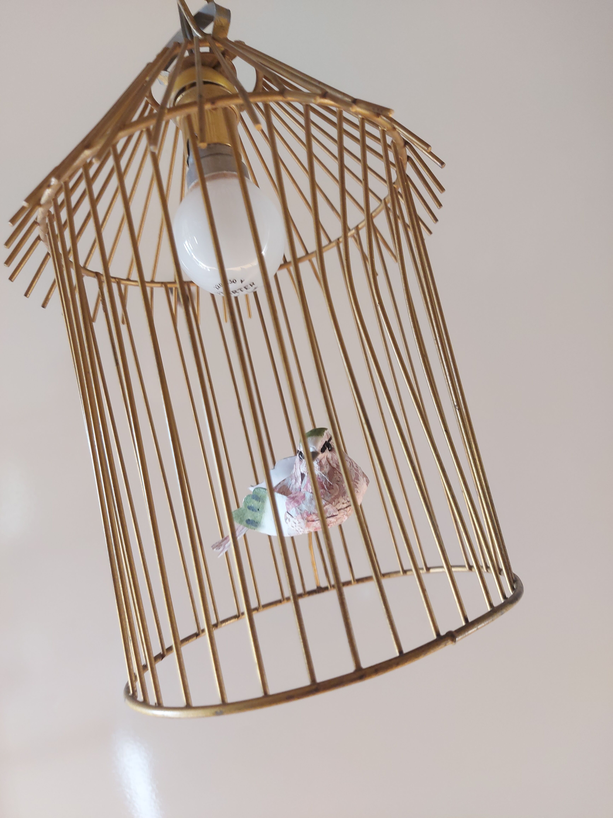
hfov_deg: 56.8
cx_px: 306
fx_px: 567
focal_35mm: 24
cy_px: 409
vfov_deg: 71.6
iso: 160
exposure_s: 1/50
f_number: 1.8
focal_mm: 5.23
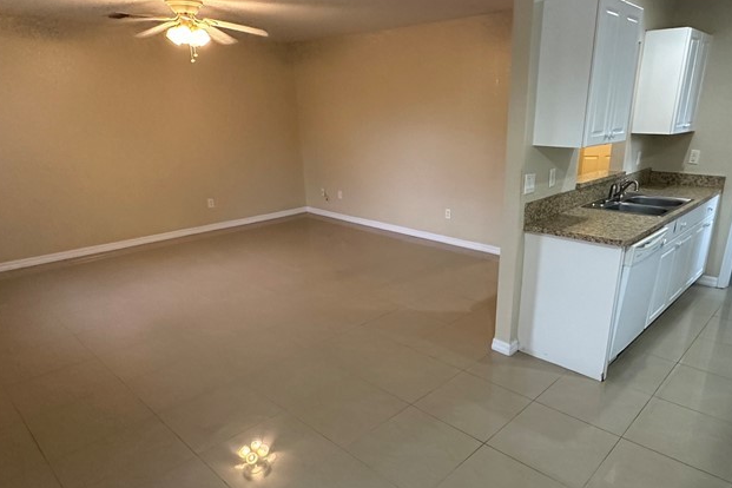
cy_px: 291
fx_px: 488
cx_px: 417
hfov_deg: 73.4
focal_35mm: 24
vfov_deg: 52.8
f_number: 2.2
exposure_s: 1/60
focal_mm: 2.22
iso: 500
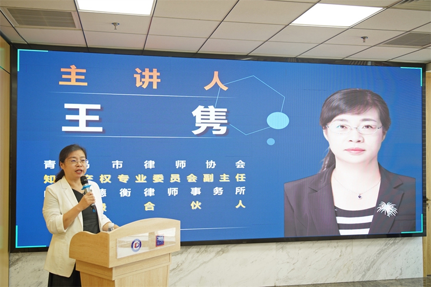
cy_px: 144
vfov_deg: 36.9
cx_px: 216
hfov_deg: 53.1
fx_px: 431
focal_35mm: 36
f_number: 4
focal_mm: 36
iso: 200
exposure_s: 1/40
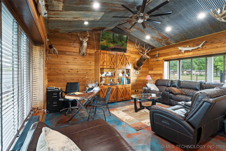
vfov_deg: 73.7
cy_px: 76
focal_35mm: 16
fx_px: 100
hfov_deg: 96.7
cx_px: 113
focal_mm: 16
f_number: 9
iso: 200
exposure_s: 2.5
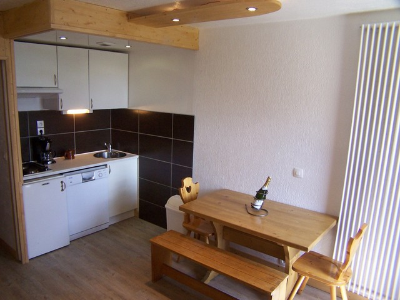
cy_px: 150
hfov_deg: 49.0
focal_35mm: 38
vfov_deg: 37.7
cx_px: 200
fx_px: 439
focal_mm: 6.3
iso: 140
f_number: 2.8
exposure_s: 1/60
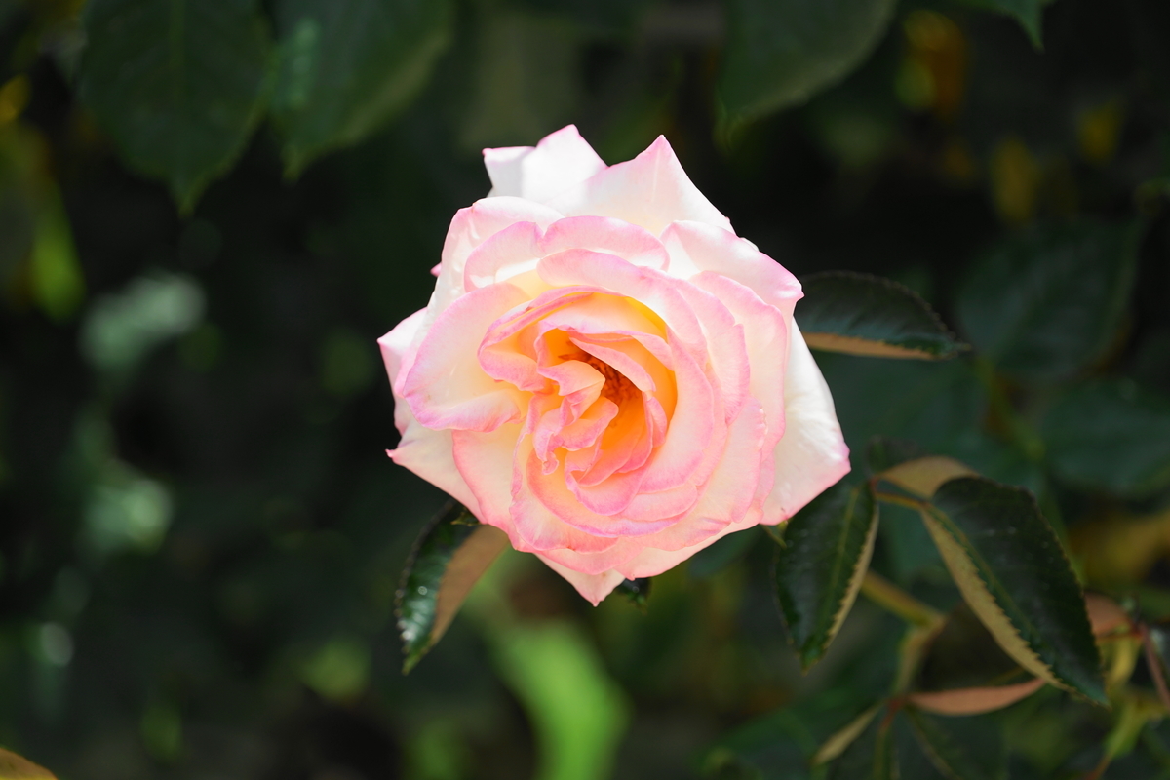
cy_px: 390
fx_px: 9749
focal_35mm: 300
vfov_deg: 4.6
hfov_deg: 6.9
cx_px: 585
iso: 100
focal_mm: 300
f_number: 6.3
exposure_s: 1/400
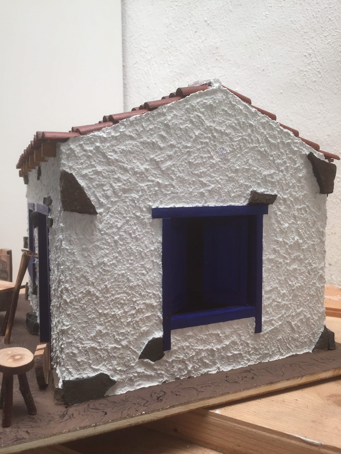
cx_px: 170
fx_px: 381
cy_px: 227
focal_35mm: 29
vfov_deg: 61.7
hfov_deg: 48.2
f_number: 2.2
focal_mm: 4.15
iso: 40
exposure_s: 1/50
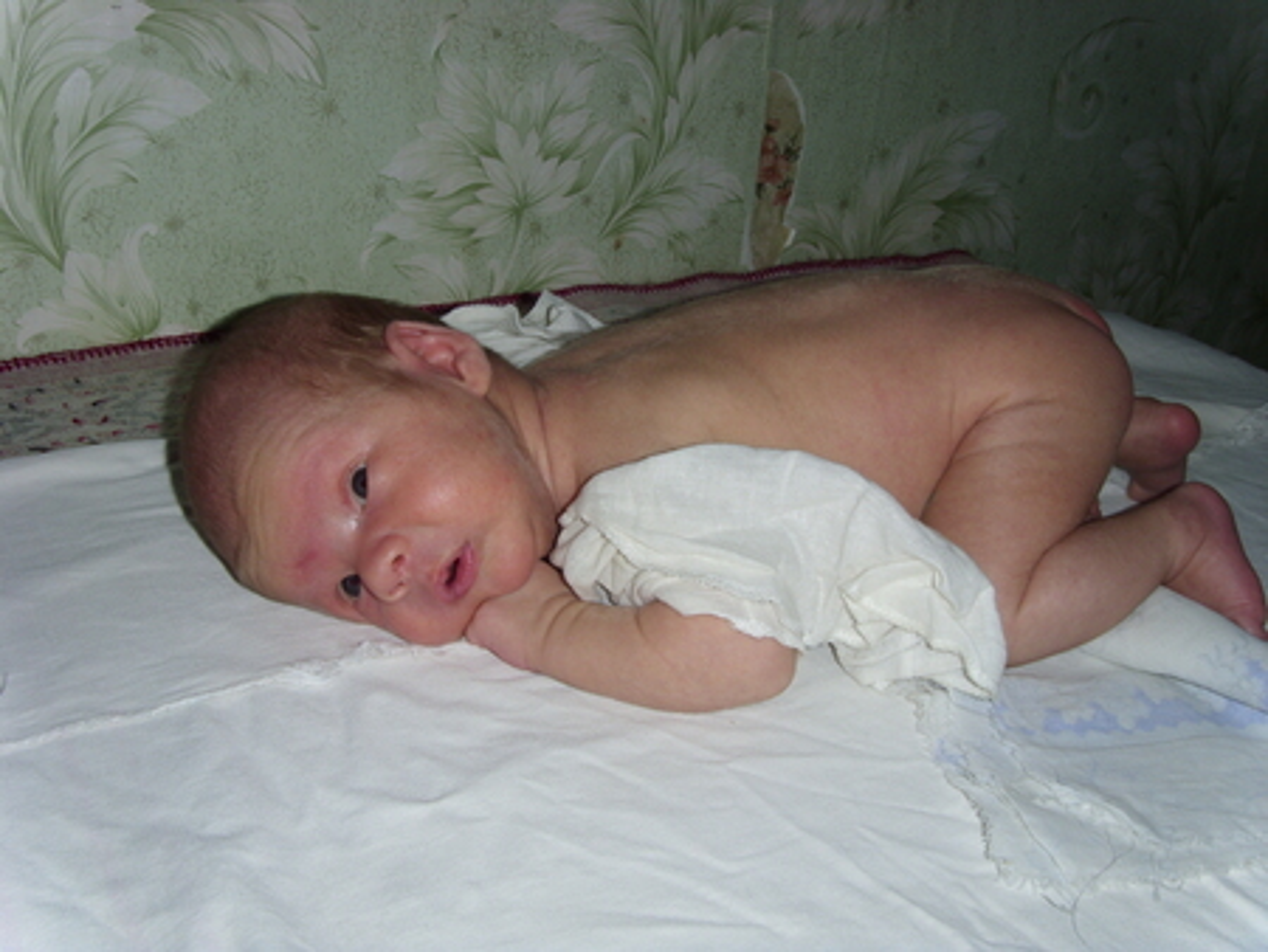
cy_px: 476
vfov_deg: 45.5
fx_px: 1136
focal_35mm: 31
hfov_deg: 58.3
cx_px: 634
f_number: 6.3
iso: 50
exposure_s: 1/30
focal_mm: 6.3
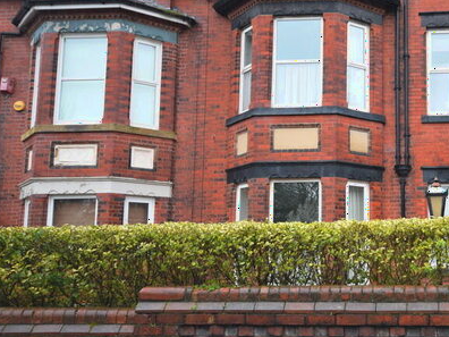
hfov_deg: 35.7
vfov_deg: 28.6
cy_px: 180
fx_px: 662
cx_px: 386
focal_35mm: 51
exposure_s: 1/80
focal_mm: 20
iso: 400
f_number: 5.6
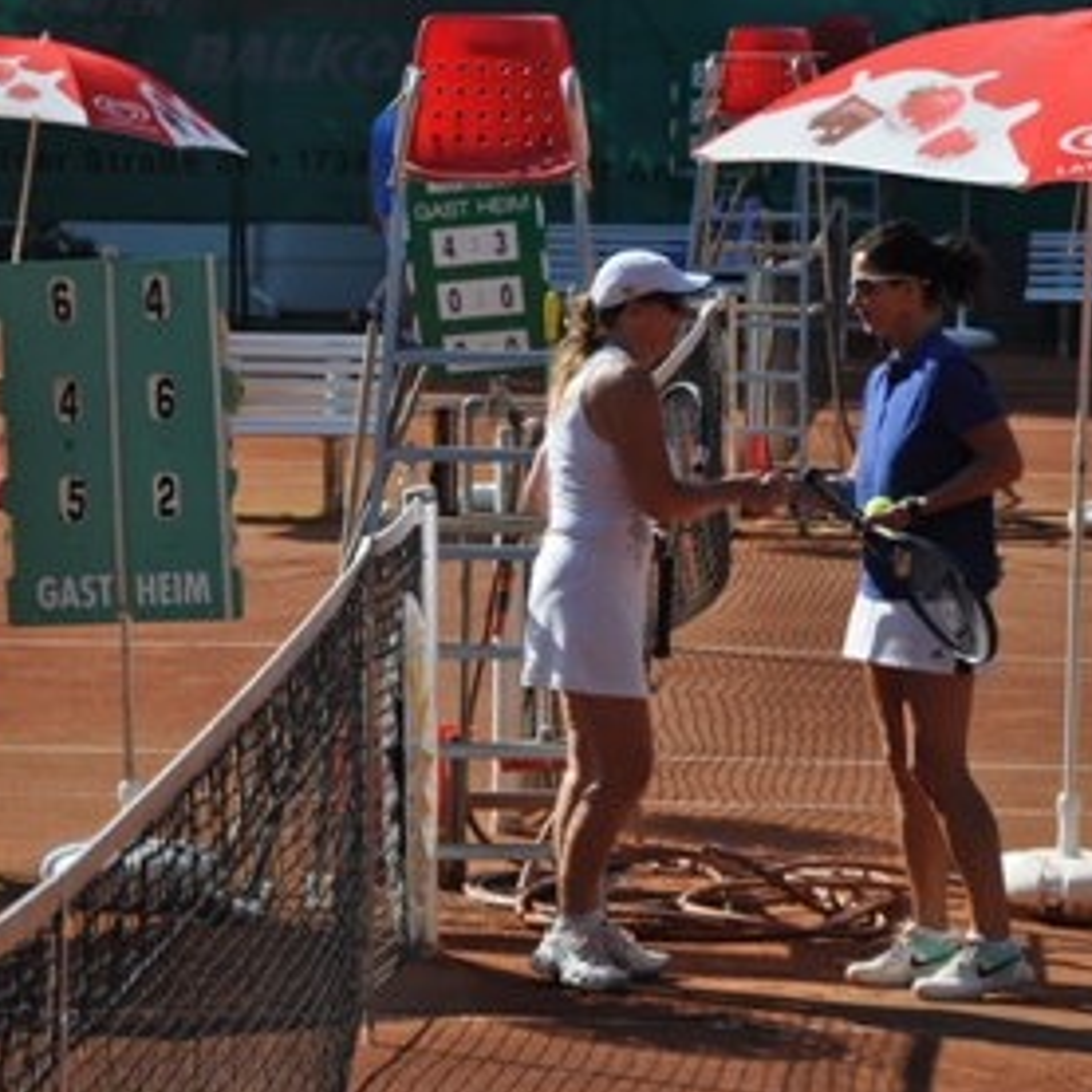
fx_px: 7734
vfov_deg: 8.1
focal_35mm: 217
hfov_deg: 8.1
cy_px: 516
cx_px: 532
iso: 400
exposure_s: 1/1600
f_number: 5.6
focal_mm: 105
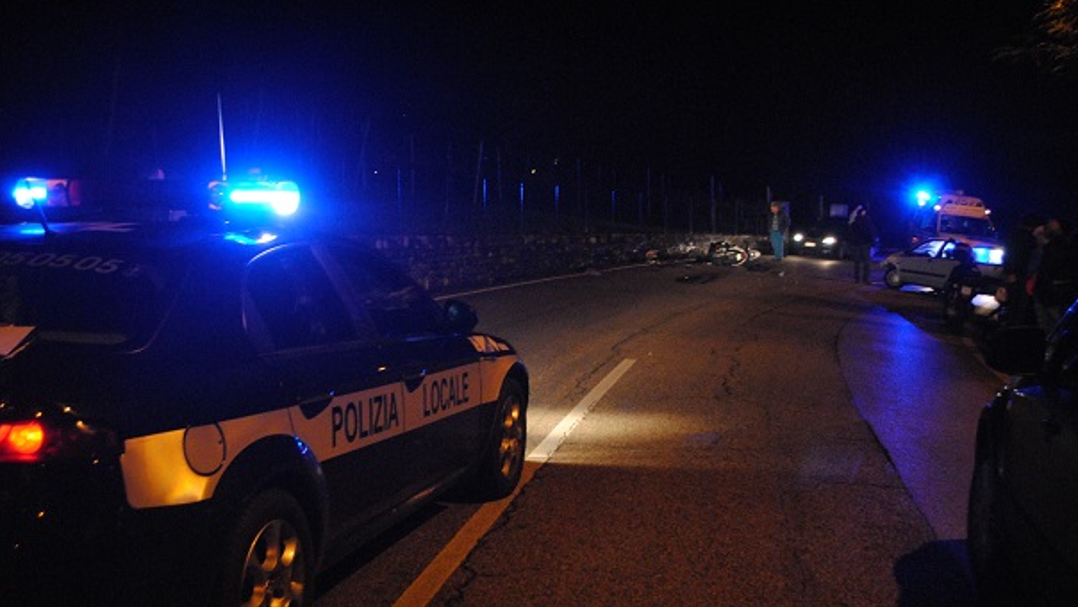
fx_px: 1201
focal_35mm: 42
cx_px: 537
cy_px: 329
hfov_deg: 48.3
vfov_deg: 28.3
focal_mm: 26
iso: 1600
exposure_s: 1/30
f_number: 4.2
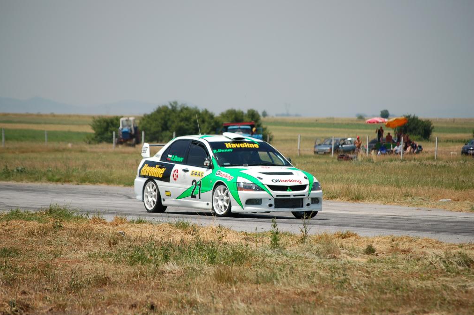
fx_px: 2690
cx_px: 237
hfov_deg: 10.1
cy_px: 159
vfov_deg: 6.7
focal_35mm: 205
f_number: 5
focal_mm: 135
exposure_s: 1/1250
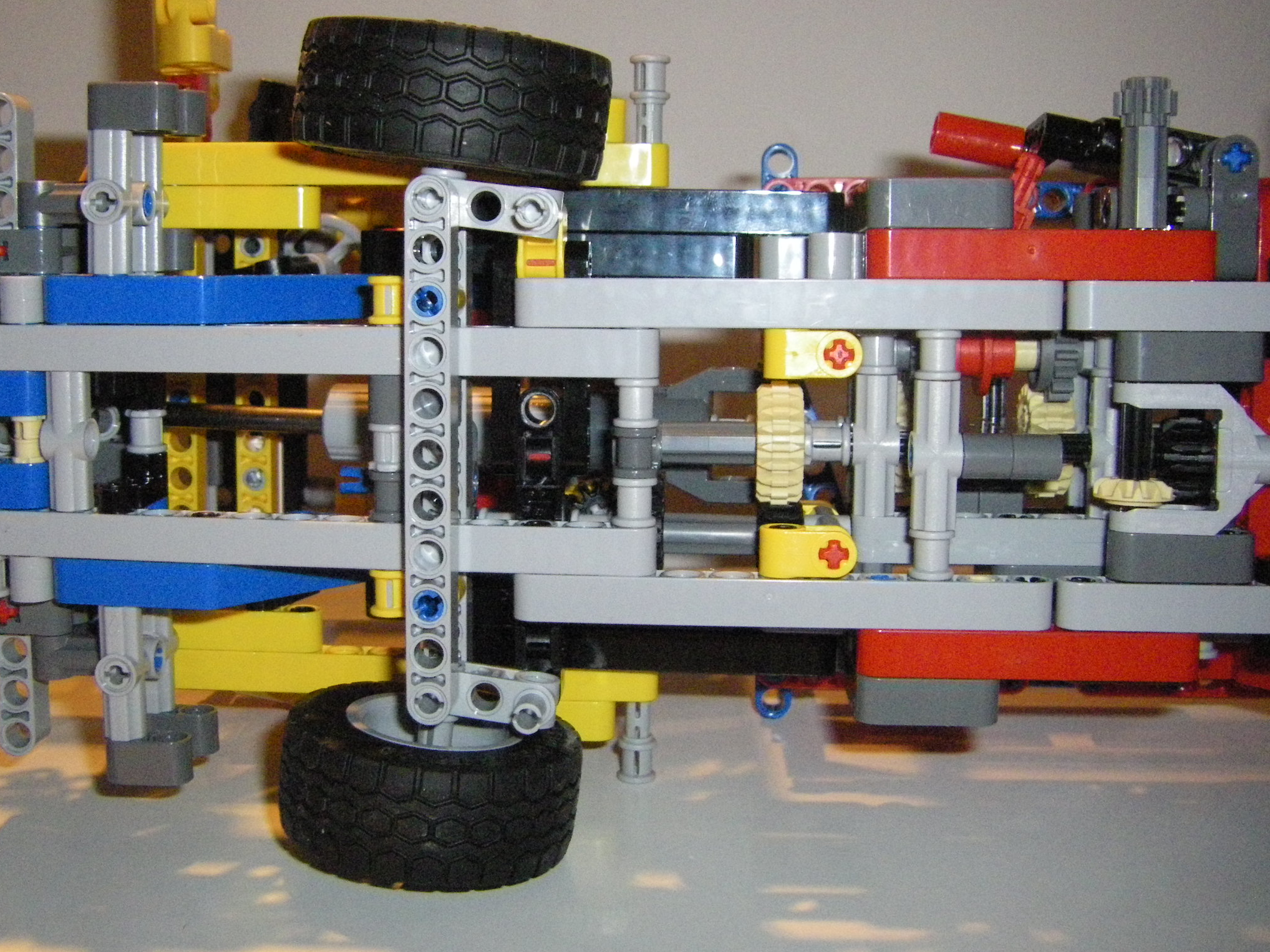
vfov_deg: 33.6
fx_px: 1578
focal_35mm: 43
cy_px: 459
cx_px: 552
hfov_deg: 43.8
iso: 640
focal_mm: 6.3
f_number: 7
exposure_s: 1/50
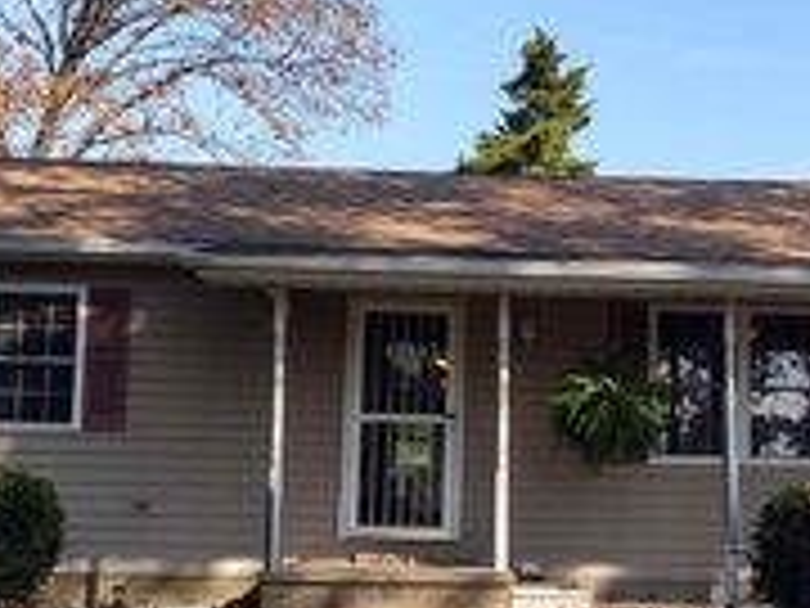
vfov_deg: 19.6
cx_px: 572
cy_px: 318
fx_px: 1755
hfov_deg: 25.8
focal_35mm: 75
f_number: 1.7
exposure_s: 1/2904
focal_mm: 4.75
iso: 100
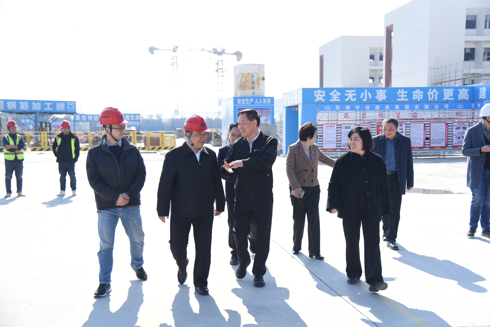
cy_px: 164
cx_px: 245
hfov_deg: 44.5
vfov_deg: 30.5
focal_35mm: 44
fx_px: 599
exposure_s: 1/4000
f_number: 4
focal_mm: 44
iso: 1000
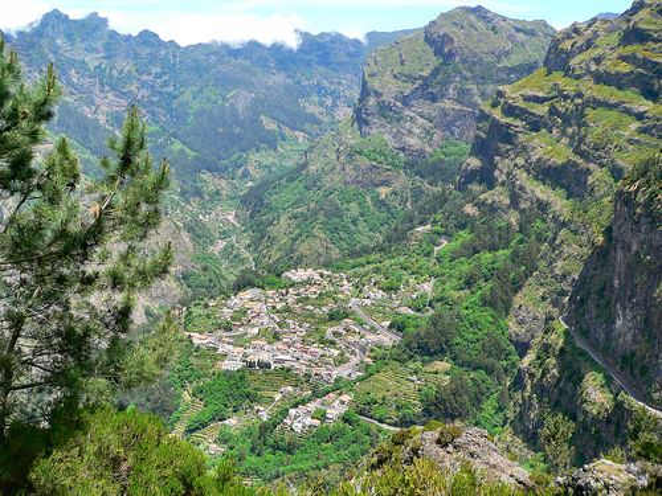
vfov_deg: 39.7
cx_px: 331
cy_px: 248
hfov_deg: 51.4
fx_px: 688
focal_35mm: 36
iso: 80
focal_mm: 6
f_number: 4
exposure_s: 1/250
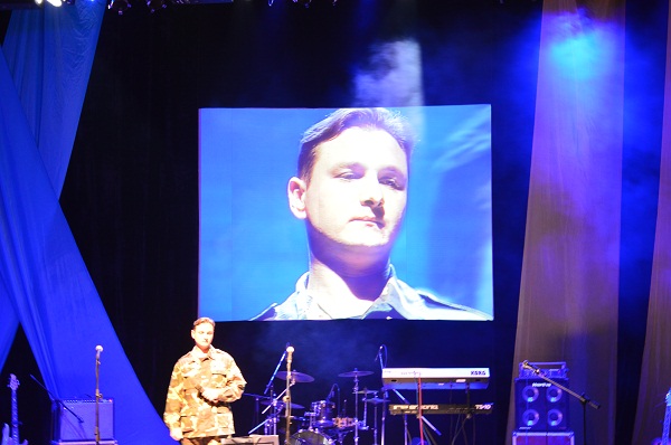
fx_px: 1535
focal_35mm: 82
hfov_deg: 24.7
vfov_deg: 16.5
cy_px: 222
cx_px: 336
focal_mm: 55
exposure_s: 1/6
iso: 800
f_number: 5.6
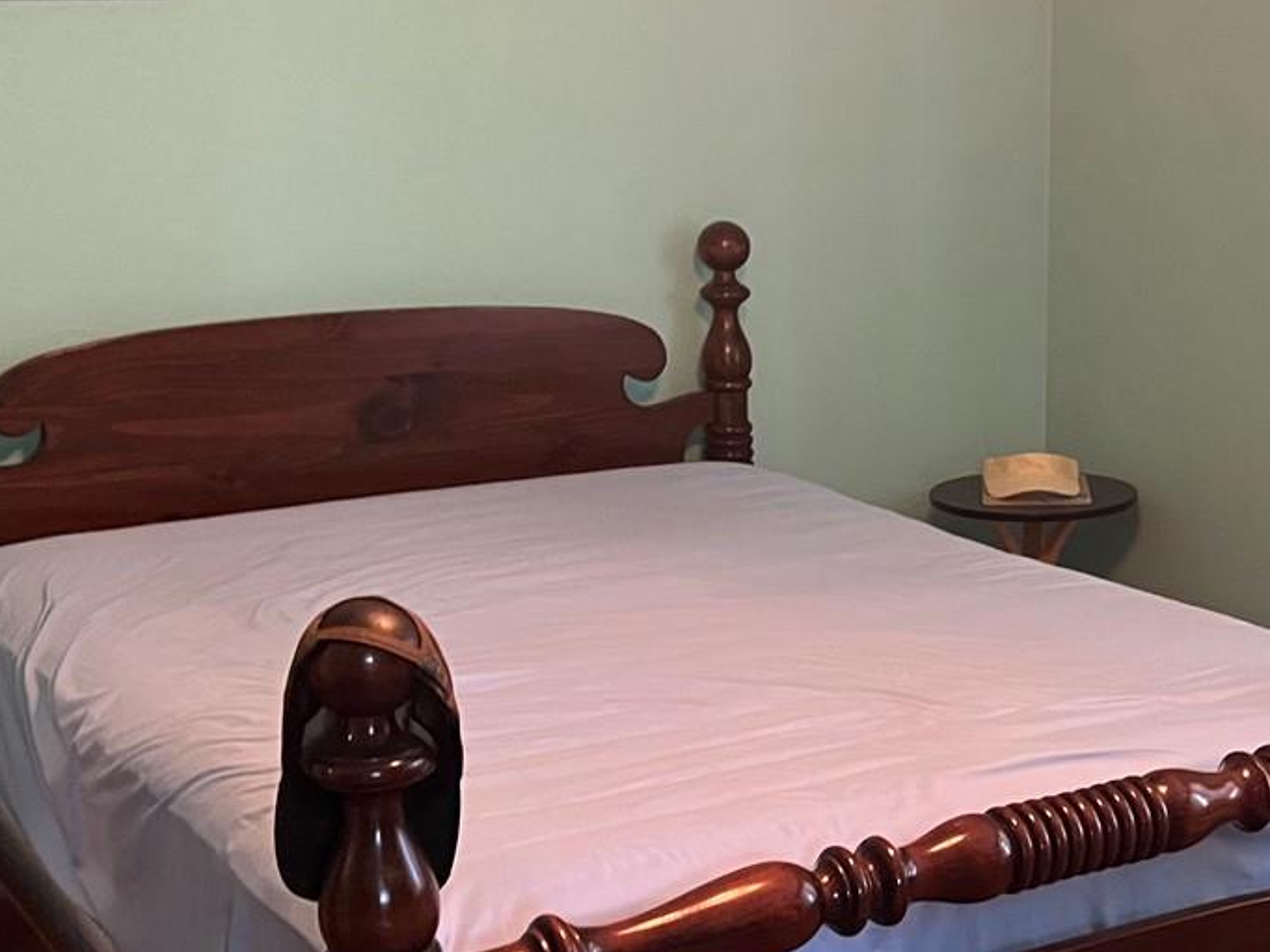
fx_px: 2237
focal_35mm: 61
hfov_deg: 31.1
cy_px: 596
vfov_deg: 23.9
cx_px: 976
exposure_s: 1/60
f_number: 1.5
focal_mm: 5.7
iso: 500
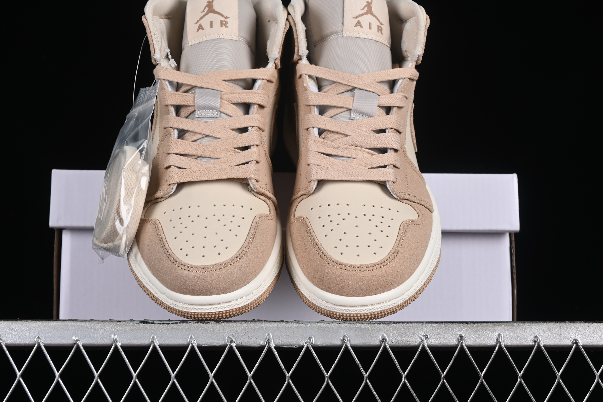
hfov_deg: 24.5
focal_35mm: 83
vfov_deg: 16.5
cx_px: 290
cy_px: 186
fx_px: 1390
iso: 160
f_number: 8
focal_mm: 50
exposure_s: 1/80
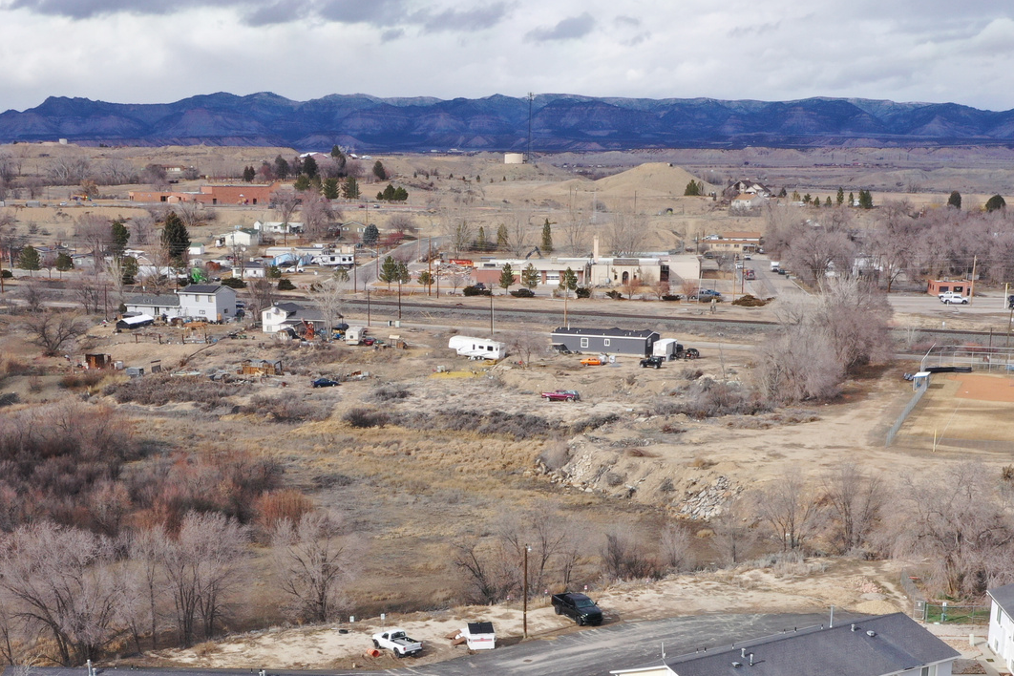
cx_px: 495
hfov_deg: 36.9
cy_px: 651
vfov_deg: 24.1
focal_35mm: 54
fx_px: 1521
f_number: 8
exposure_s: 1/160
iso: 100
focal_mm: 10.26
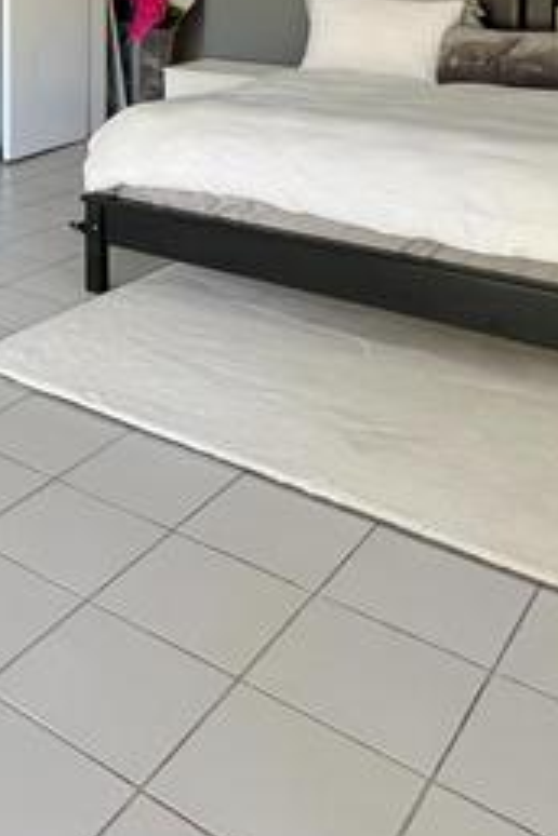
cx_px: -55
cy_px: -65
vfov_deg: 38.9
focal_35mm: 42
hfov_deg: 28.9
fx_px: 976
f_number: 1.8
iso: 250
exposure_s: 1/99
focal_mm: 1.57
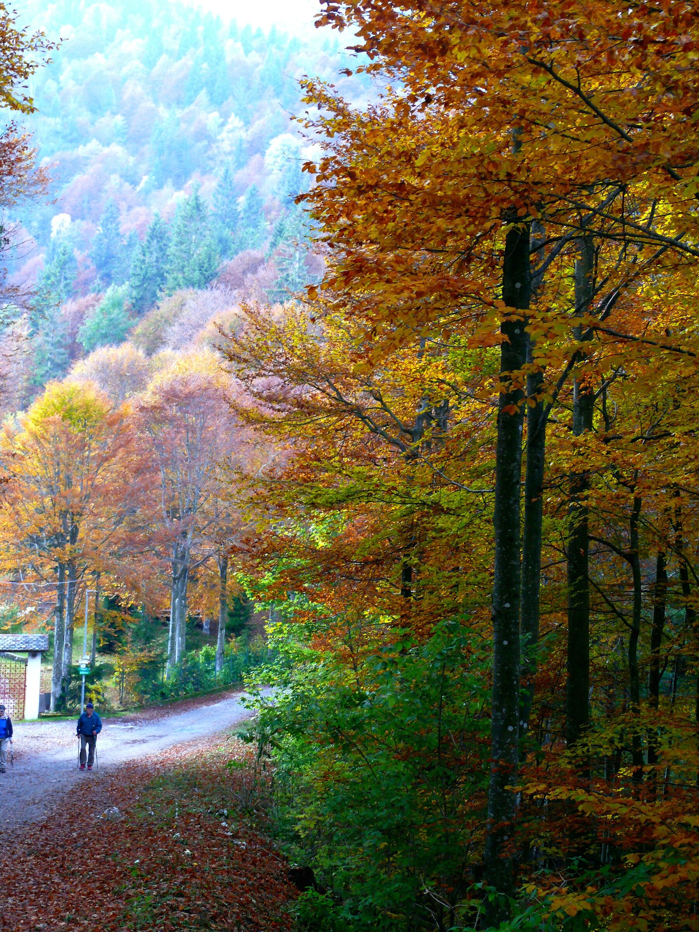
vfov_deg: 34.3
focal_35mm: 56
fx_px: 1508
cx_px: 350
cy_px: 466
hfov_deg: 26.1
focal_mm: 11.9
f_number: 3.2
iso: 200
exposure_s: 1/30
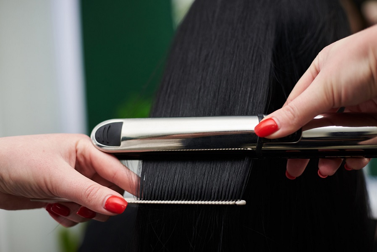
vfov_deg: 27.0
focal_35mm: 50
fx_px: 524
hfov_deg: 39.6
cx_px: 188
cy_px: 126
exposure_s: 1/160
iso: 160
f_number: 2.5
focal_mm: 50
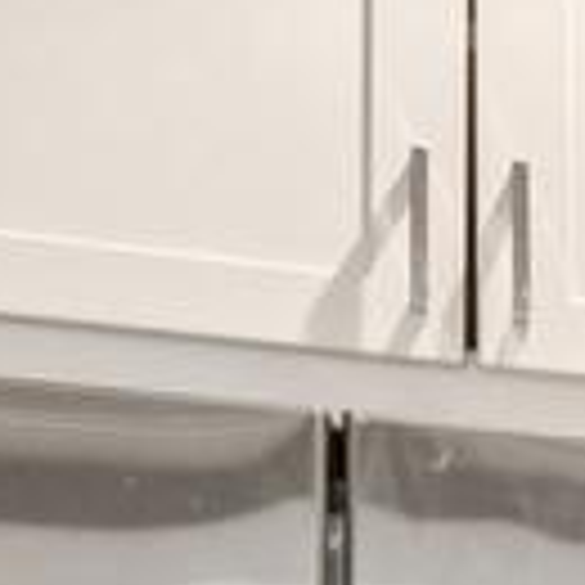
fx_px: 3059
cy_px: 1053
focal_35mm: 160
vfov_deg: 10.3
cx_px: 2637
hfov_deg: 6.9
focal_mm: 17
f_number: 8
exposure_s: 1/13
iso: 400
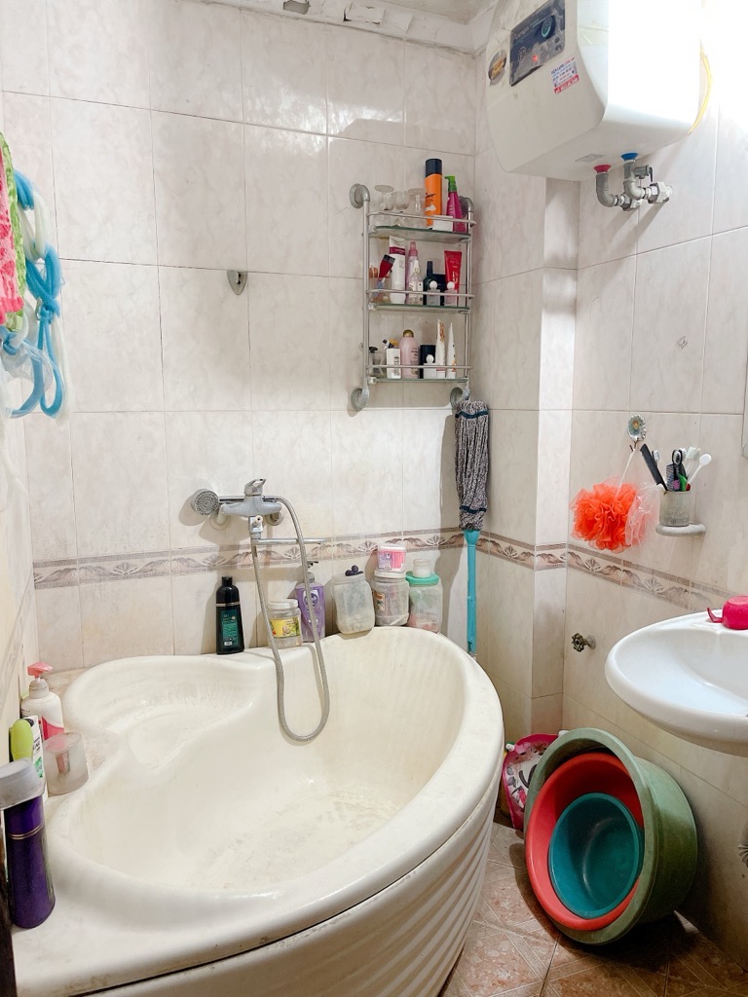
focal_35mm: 26
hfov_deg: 53.1
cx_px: 374
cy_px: 498
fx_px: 749
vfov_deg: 67.3
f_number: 1.6
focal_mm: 5.1
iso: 250
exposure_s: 1/50
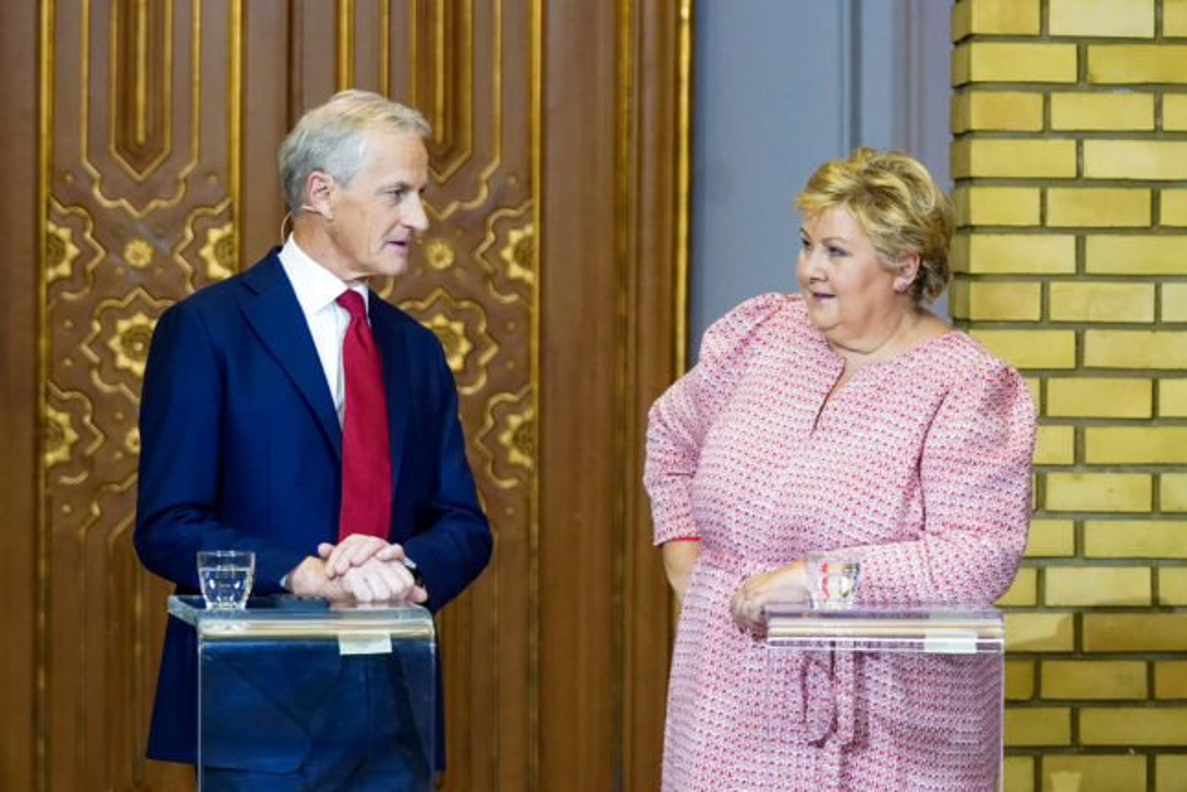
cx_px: 594
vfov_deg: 6.7
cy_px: 396
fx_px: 6759
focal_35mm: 205
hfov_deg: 10.0
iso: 8000
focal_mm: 137
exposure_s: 1/400
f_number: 4
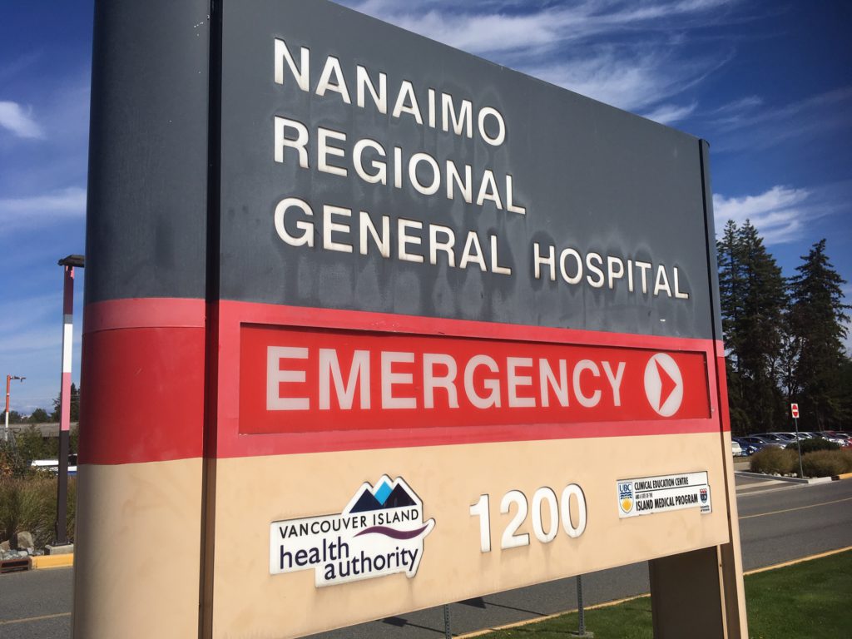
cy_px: 320
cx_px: 426
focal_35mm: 29
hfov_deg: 61.7
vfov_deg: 48.2
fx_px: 714
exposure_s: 1/3077
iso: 25
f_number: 2.2
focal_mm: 4.15
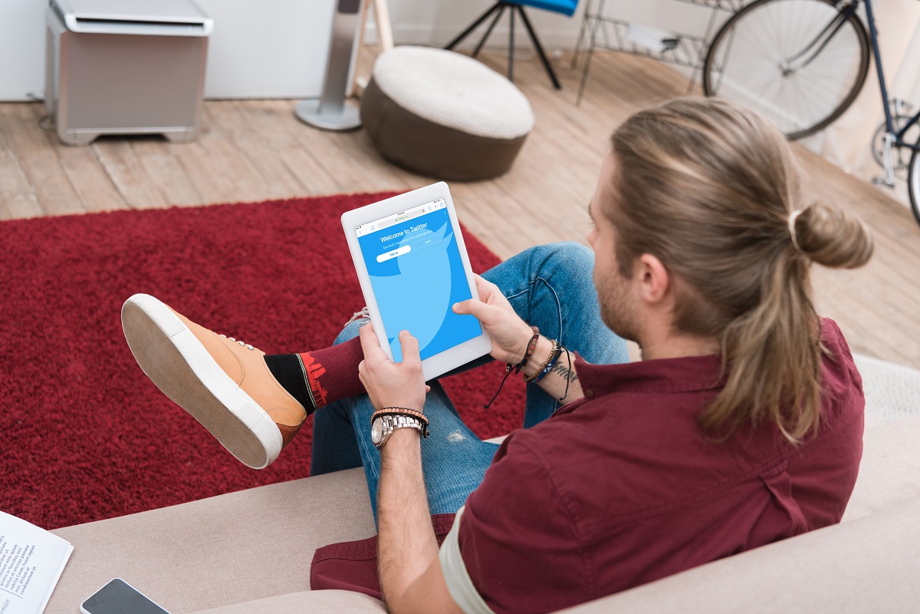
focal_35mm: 42
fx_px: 1073
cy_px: 307
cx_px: 460
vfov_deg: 31.9
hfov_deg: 46.4
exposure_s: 1/200
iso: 250
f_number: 3.5
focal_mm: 42
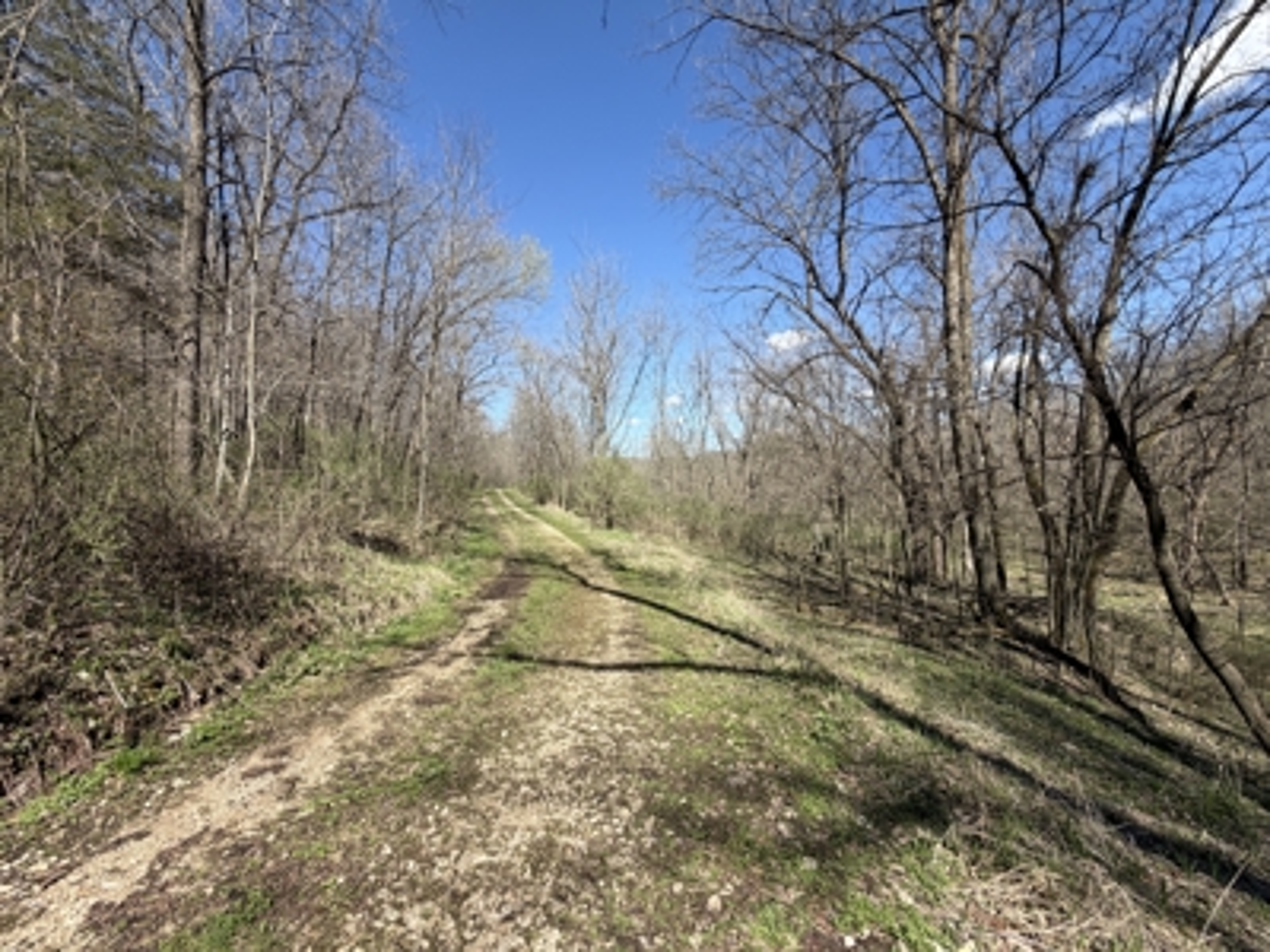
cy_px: 476
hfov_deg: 102.1
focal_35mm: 14
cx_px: 635
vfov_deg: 85.7
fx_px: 514
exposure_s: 1/770
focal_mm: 2.22
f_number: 2.2
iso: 32
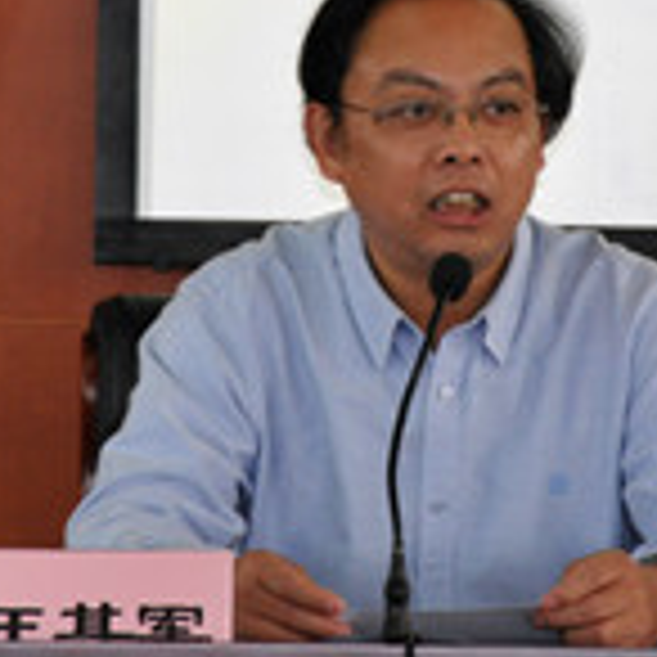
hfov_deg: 3.8
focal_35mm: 458
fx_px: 9844
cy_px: -27
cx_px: 414
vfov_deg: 3.8
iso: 800
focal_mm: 105
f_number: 5.6
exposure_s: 1/60
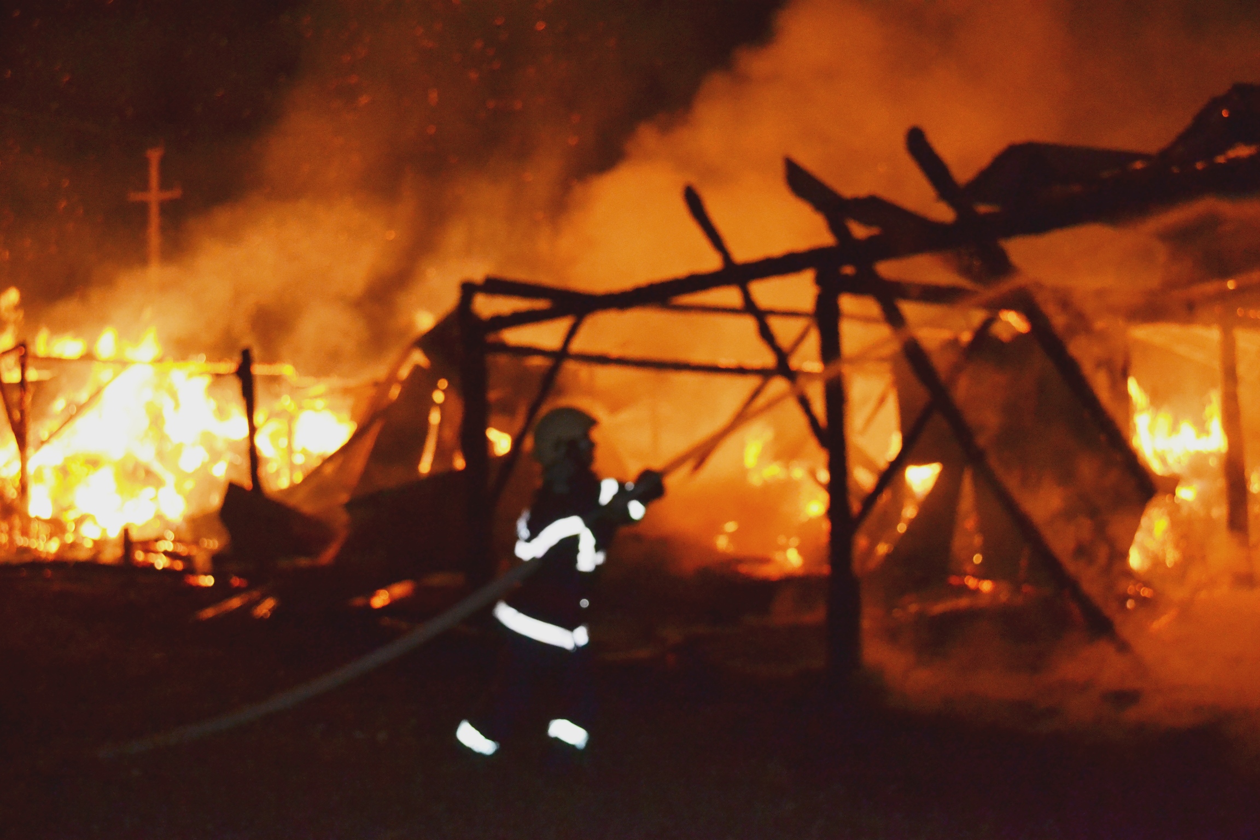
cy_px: 420
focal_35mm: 45
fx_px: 1575
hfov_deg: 43.6
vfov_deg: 29.9
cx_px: 630
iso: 2800
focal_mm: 30
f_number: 4.5
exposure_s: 1/60
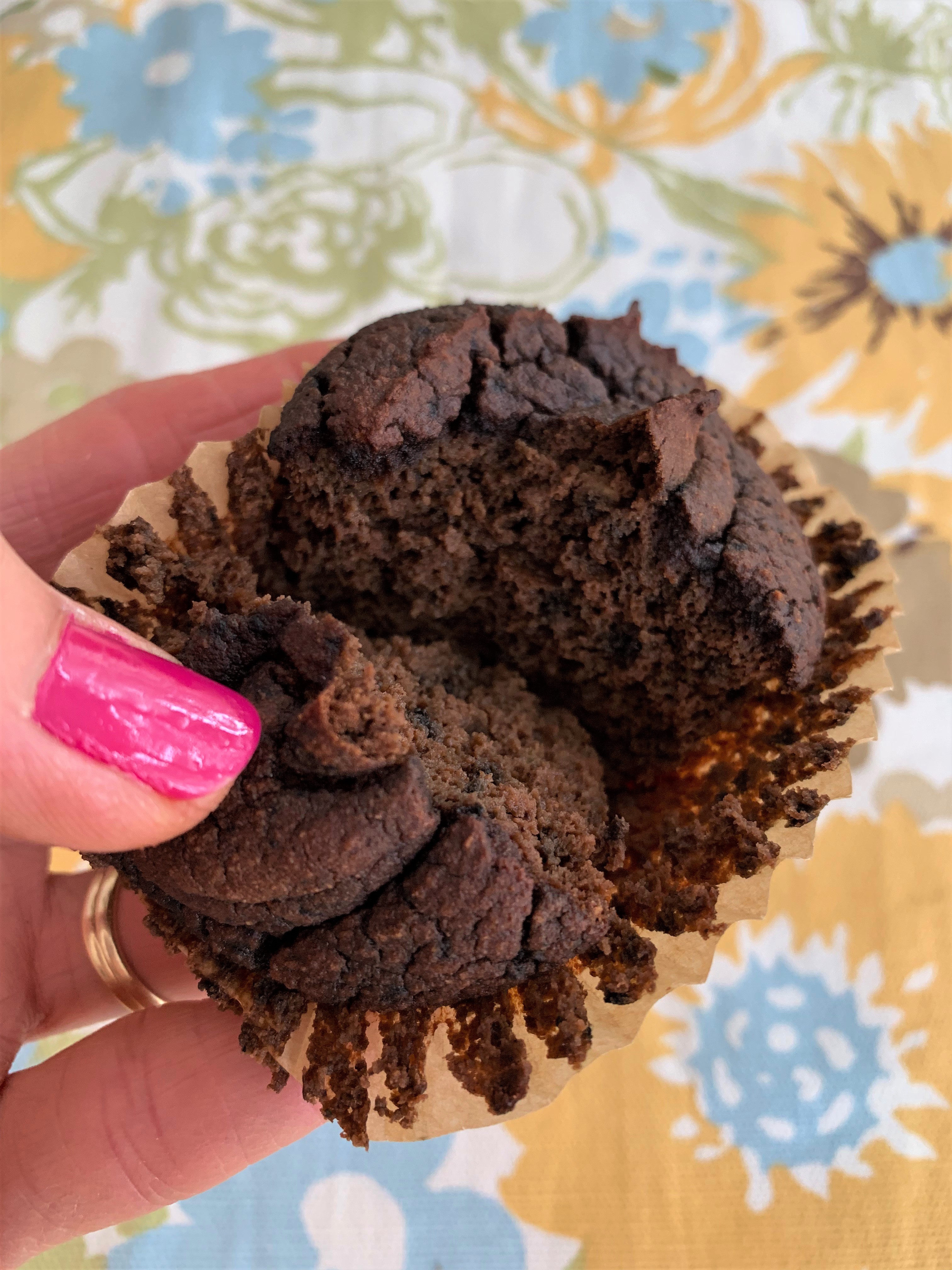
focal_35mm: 26
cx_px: 476
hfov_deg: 53.1
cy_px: 635
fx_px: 953
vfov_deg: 67.3
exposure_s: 1/60
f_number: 1.8
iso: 100
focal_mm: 4.25
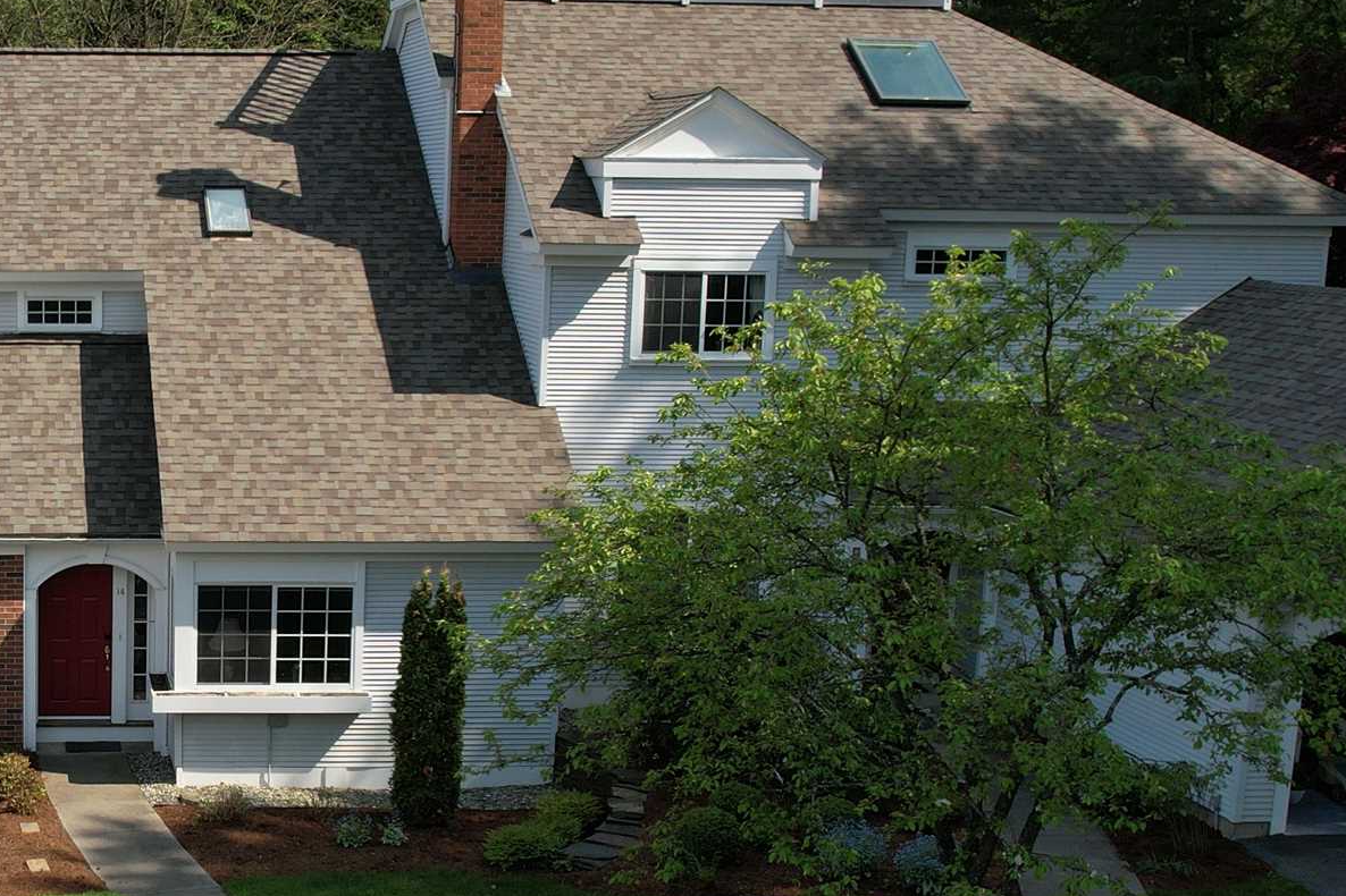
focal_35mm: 57
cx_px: 84
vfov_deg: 23.7
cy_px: 599
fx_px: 2130
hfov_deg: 32.9
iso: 100
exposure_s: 1/25
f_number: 2.8
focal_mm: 8.38
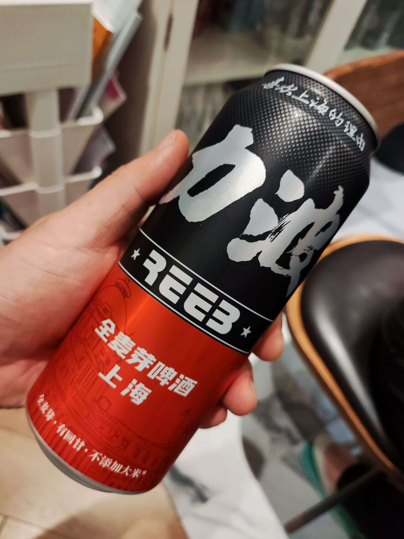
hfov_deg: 54.9
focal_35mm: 25
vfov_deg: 69.4
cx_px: 202
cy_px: 270
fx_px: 389
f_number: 1.79
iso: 473
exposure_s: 1/50
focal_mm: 4.71
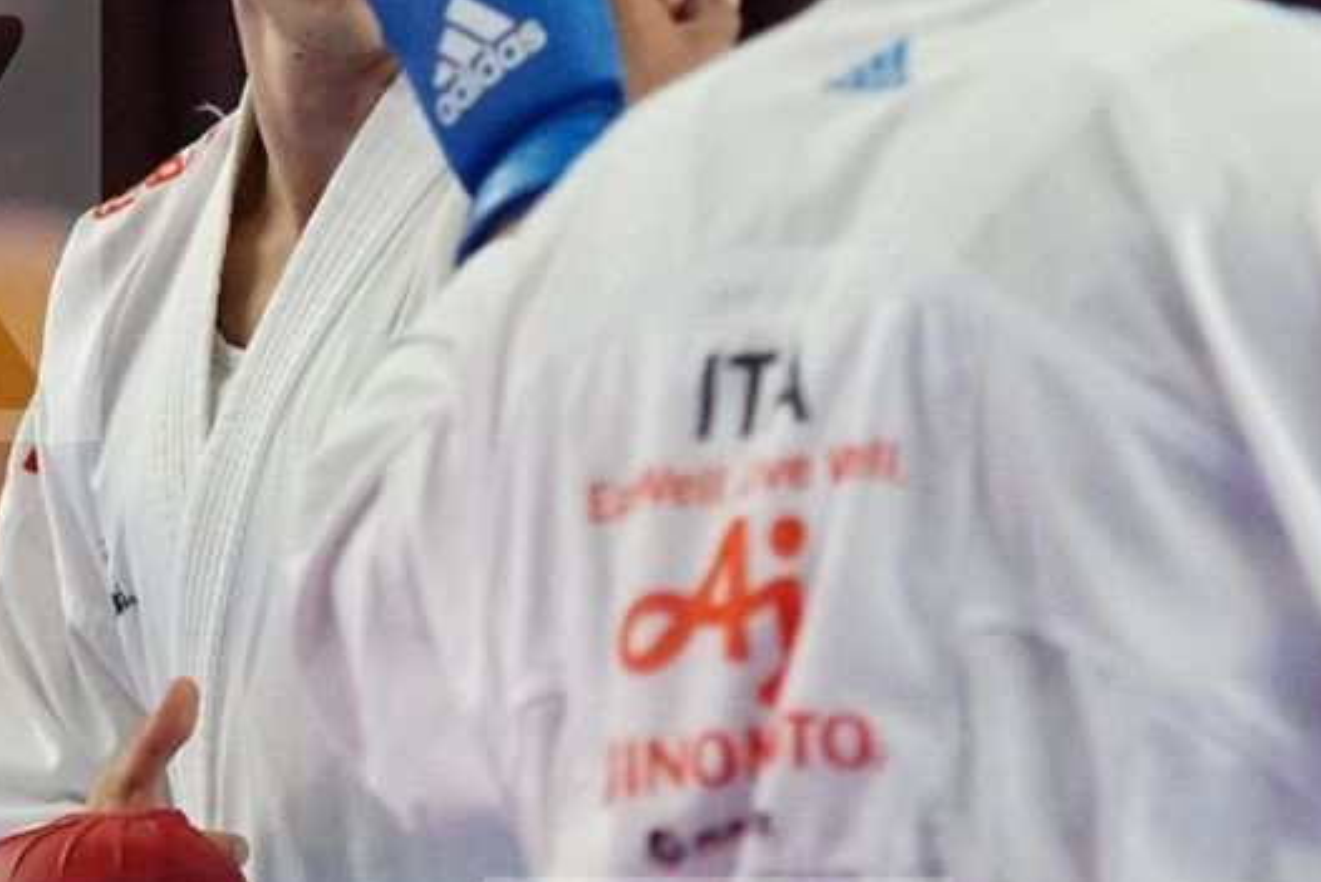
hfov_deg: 2.5
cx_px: 718
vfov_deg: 1.7
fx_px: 30133
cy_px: 214
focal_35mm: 821
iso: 3200
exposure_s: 1/2000
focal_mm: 160
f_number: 2.8
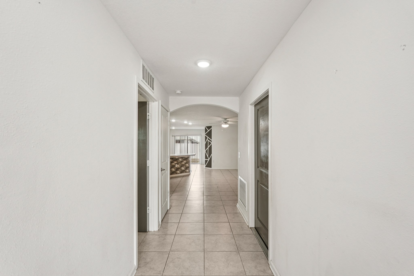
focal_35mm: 16
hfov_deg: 96.7
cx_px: 207
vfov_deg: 73.7
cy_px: 138
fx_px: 184
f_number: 8
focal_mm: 16
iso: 400
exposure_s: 1/40
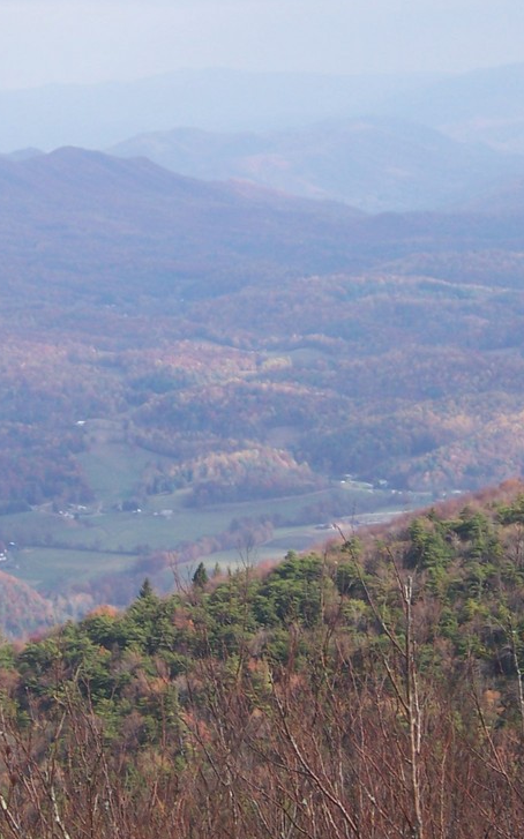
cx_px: 193
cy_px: 346
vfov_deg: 12.5
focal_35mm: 168
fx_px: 3841
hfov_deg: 7.8
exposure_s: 1/350
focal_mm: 16.6
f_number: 4.9
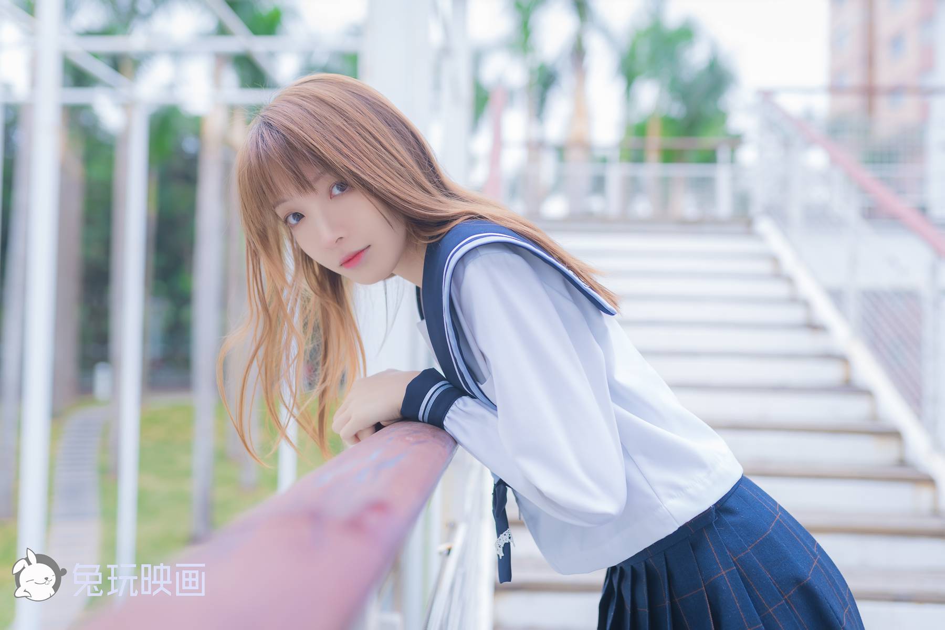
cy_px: 315
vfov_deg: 37.9
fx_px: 919
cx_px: 472
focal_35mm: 35
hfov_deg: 54.4
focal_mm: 35
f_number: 2
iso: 100
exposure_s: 1/320
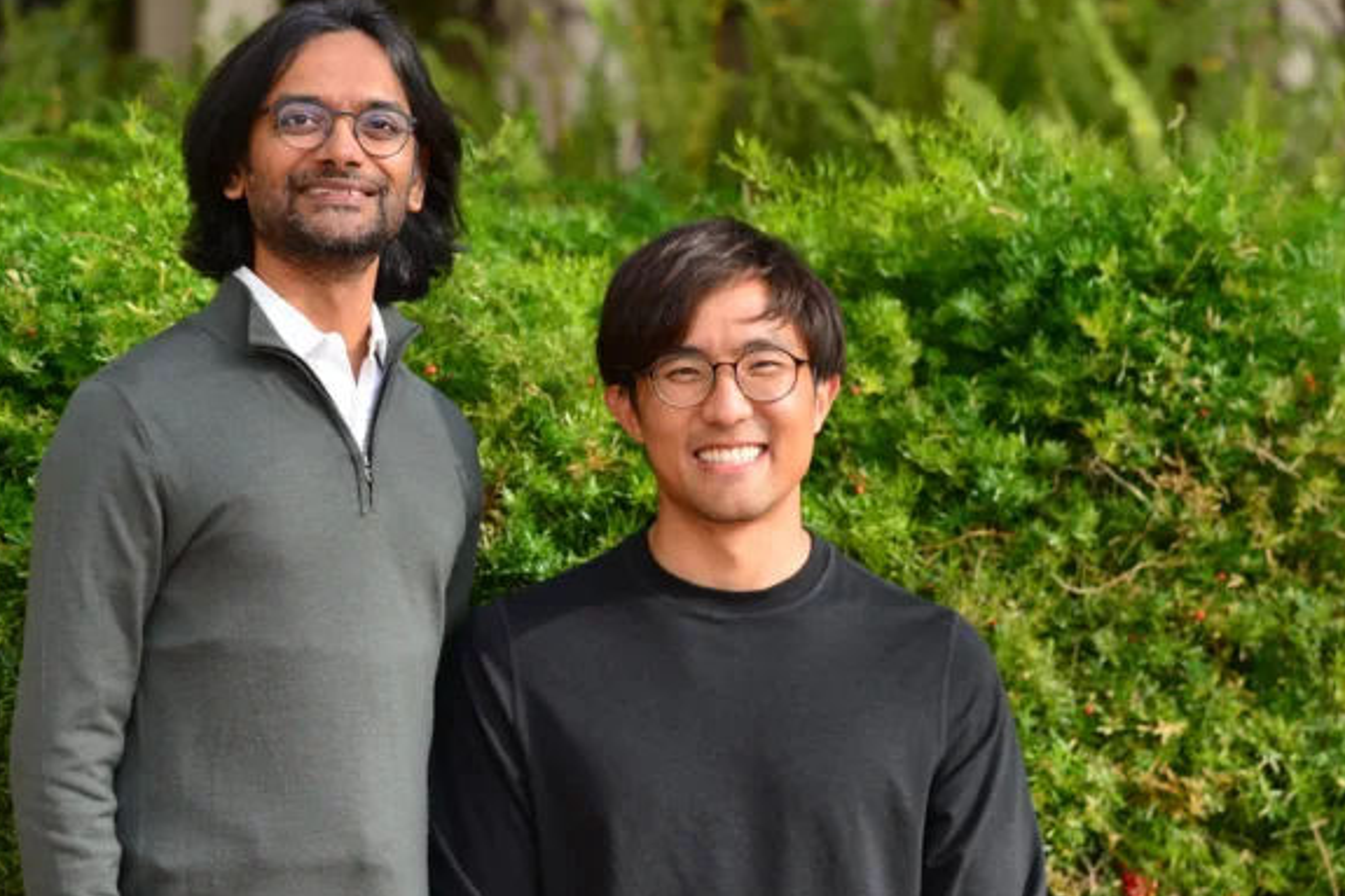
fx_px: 4220
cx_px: 615
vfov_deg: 12.1
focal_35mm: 113
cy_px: 439
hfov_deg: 18.1
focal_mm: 100
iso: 100
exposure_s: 1/200
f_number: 4
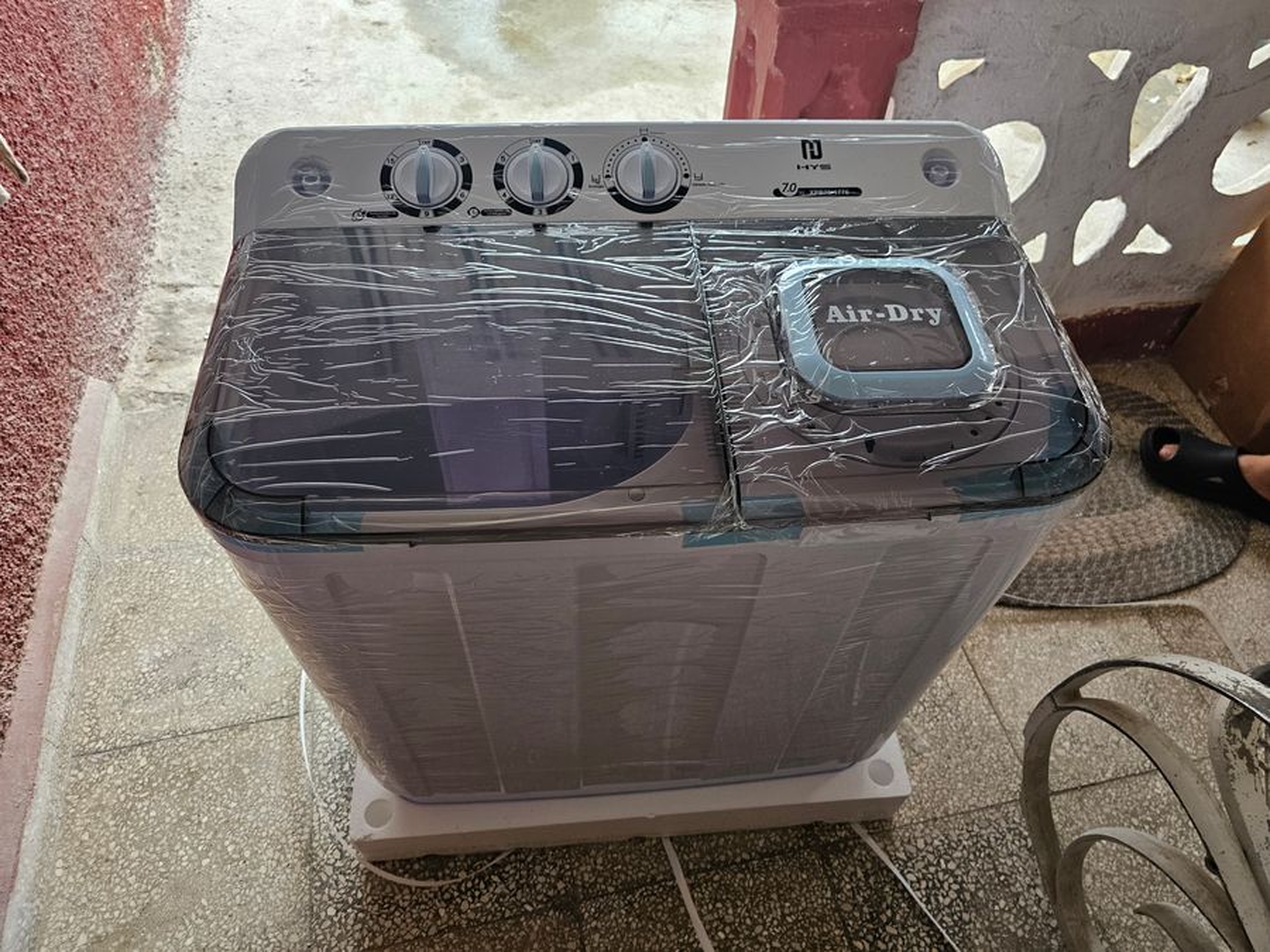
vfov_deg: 58.9
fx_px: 844
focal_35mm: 23
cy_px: 476
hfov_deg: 73.9
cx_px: 635
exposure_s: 1/100
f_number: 1.7
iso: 160
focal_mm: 6.3
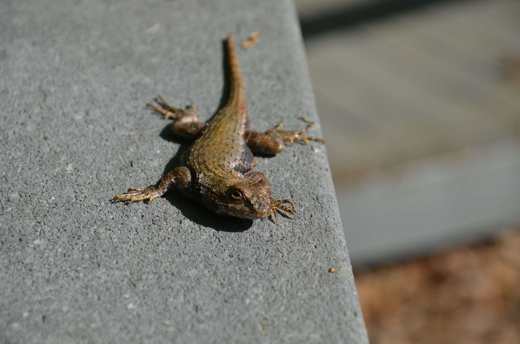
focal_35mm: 158
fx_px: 2270
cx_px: 260
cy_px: 172
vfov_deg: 8.7
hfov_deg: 13.1
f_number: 8
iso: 100
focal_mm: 105
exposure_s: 1/250
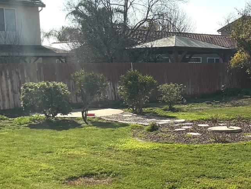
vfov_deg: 21.6
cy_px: 121
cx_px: 249
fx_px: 493
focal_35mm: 68
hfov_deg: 27.0
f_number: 1.8
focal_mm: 3
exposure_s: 1/2801
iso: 25
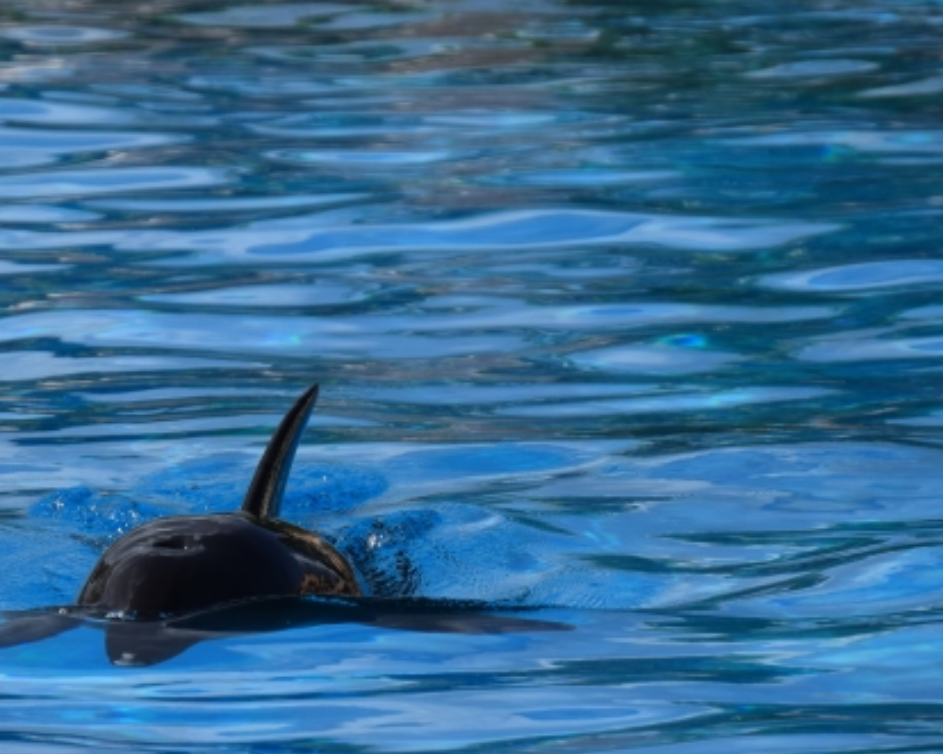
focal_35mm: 574
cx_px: 269
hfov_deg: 3.4
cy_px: 599
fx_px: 16021
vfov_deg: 2.7
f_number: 5.6
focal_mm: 165
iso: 200
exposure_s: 1/2000
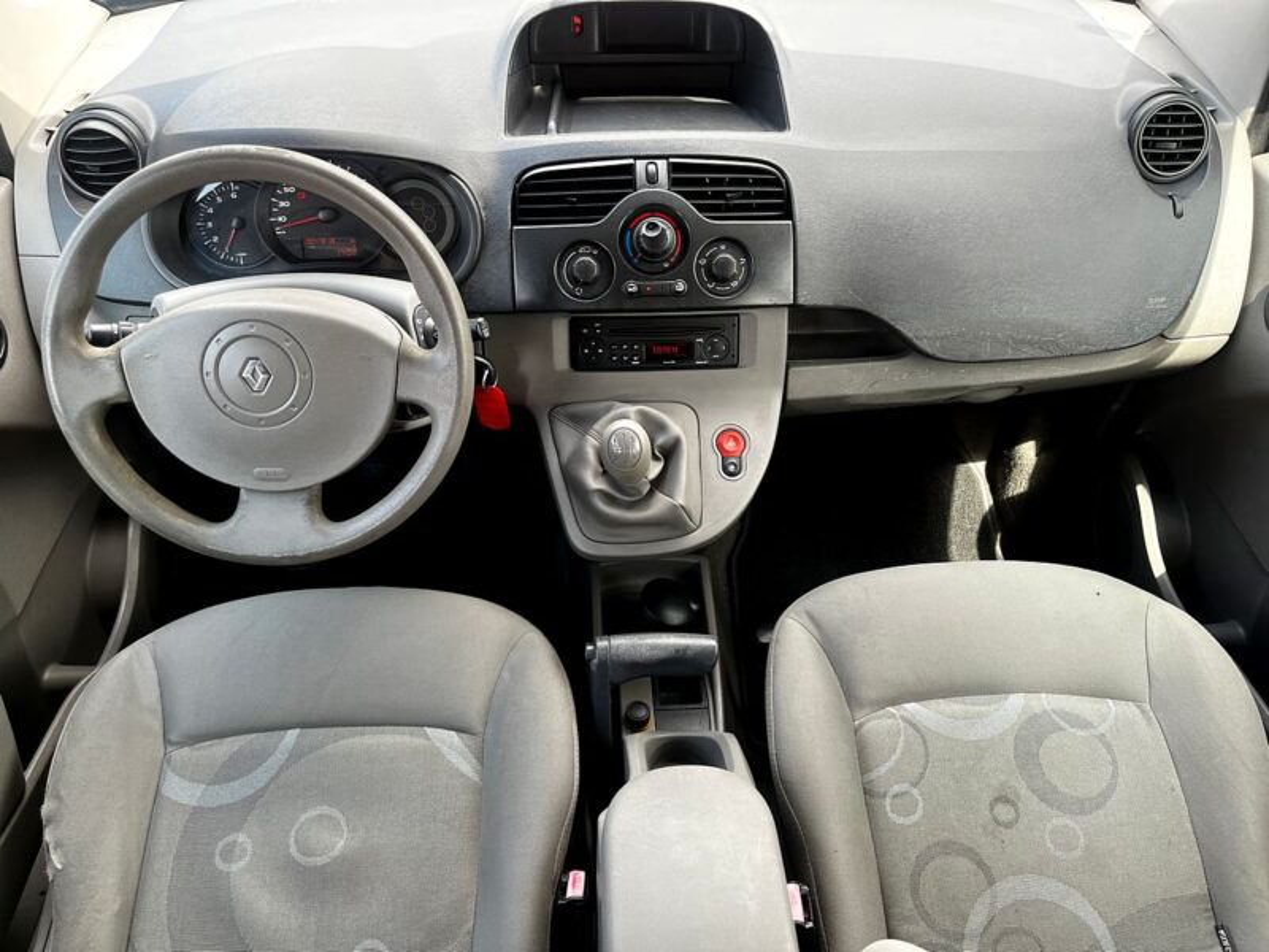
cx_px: 634
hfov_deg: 67.3
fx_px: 953
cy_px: 476
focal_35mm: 26
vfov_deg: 53.1
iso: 40
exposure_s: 1/168
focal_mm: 5.1
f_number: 1.6
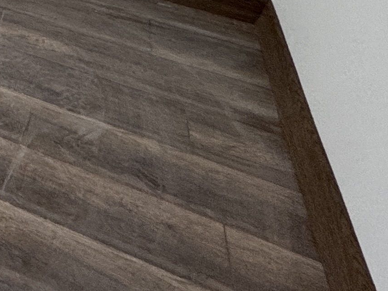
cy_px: -290
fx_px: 740
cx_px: -403
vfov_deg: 16.7
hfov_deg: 18.3
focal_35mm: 66
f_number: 2.2
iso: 160
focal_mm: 2.22
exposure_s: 1/99
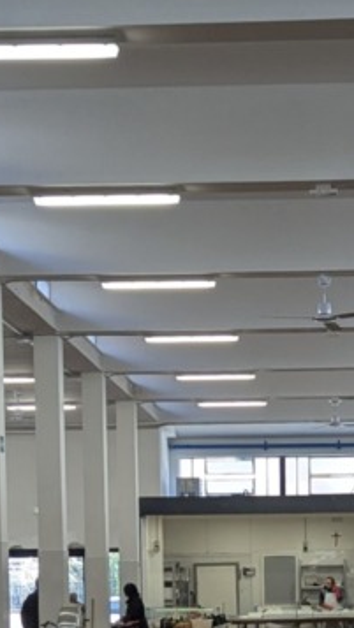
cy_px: 632
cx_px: 291
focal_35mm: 94
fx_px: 1568
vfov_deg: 21.8
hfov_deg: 12.8
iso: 77
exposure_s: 1/236
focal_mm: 6.81
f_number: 1.85
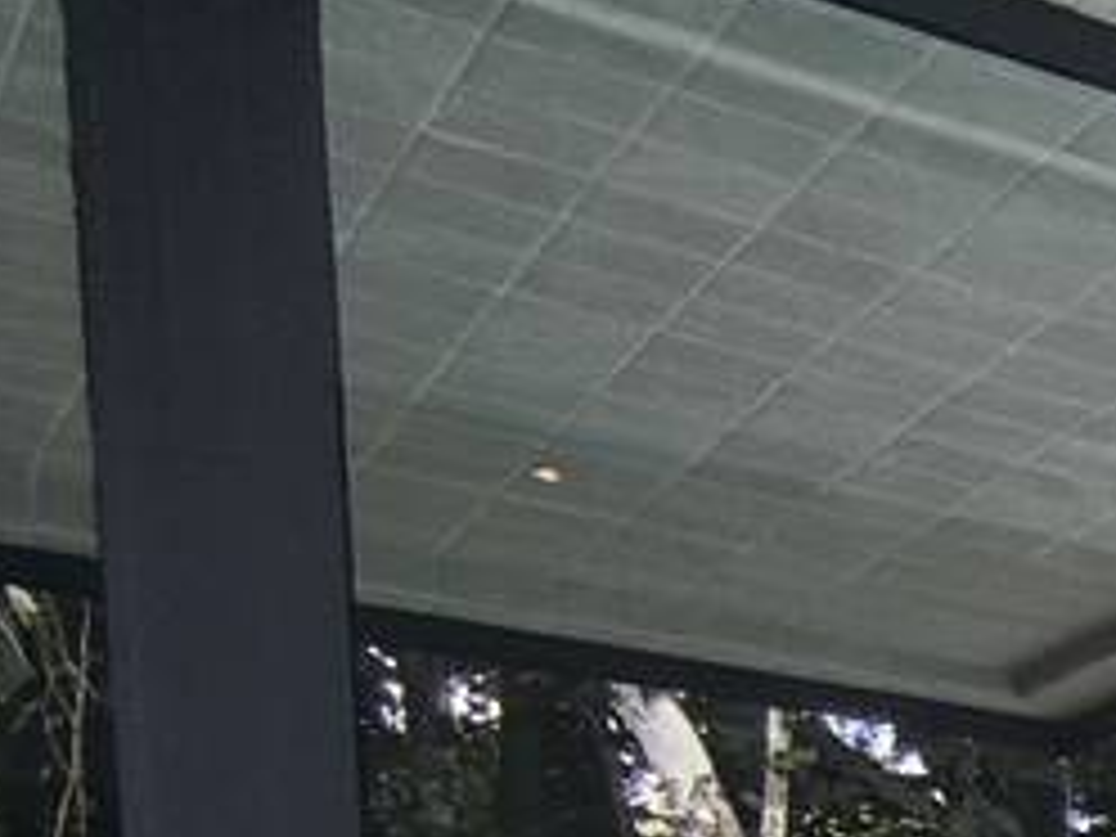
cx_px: 2700
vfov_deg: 13.5
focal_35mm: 93
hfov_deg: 14.2
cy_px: 1688
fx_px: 2998
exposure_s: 1/170
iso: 50
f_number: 2.2
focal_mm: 1.65
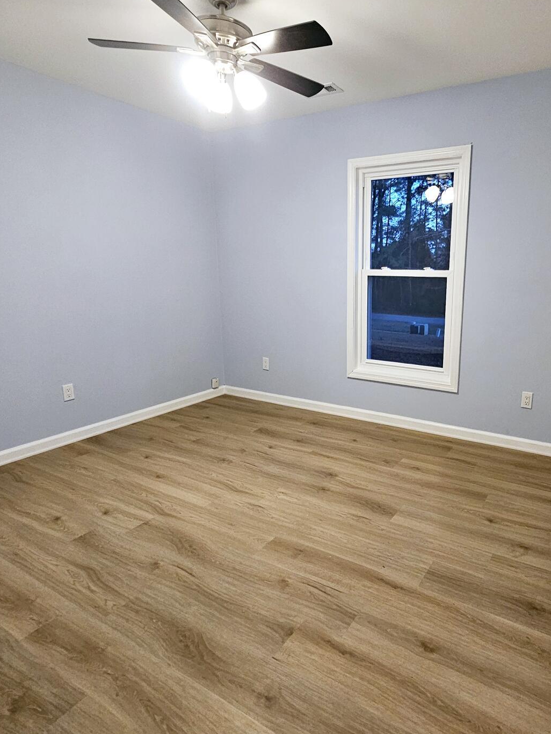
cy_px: 358
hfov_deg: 67.3
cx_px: 355
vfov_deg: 84.6
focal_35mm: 19
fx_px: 403
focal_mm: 2.2
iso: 200
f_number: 2.2
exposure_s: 1/60.2
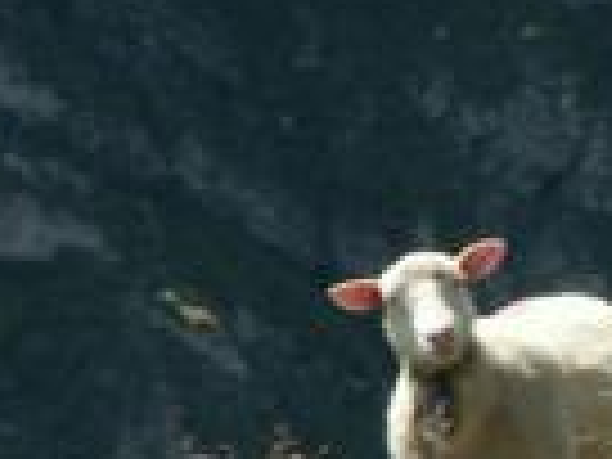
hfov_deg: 1.5
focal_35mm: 1319
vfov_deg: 1.1
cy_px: 621
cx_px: 742
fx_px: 23320
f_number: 7.1
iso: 50
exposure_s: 1/100
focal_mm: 46.11
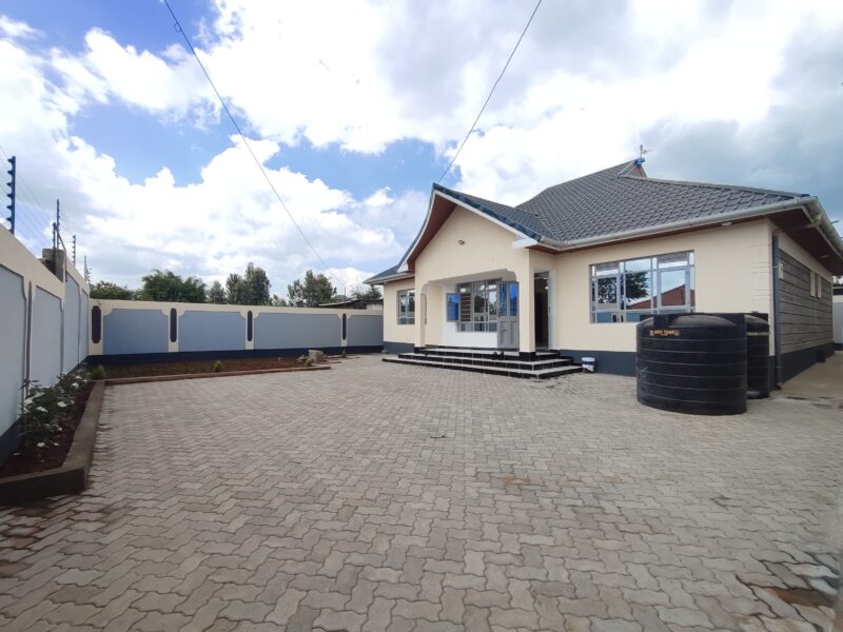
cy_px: 316
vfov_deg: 89.9
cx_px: 422
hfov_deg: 106.2
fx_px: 317
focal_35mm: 13
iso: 51
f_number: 2.2
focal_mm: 1.66
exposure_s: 1/1013
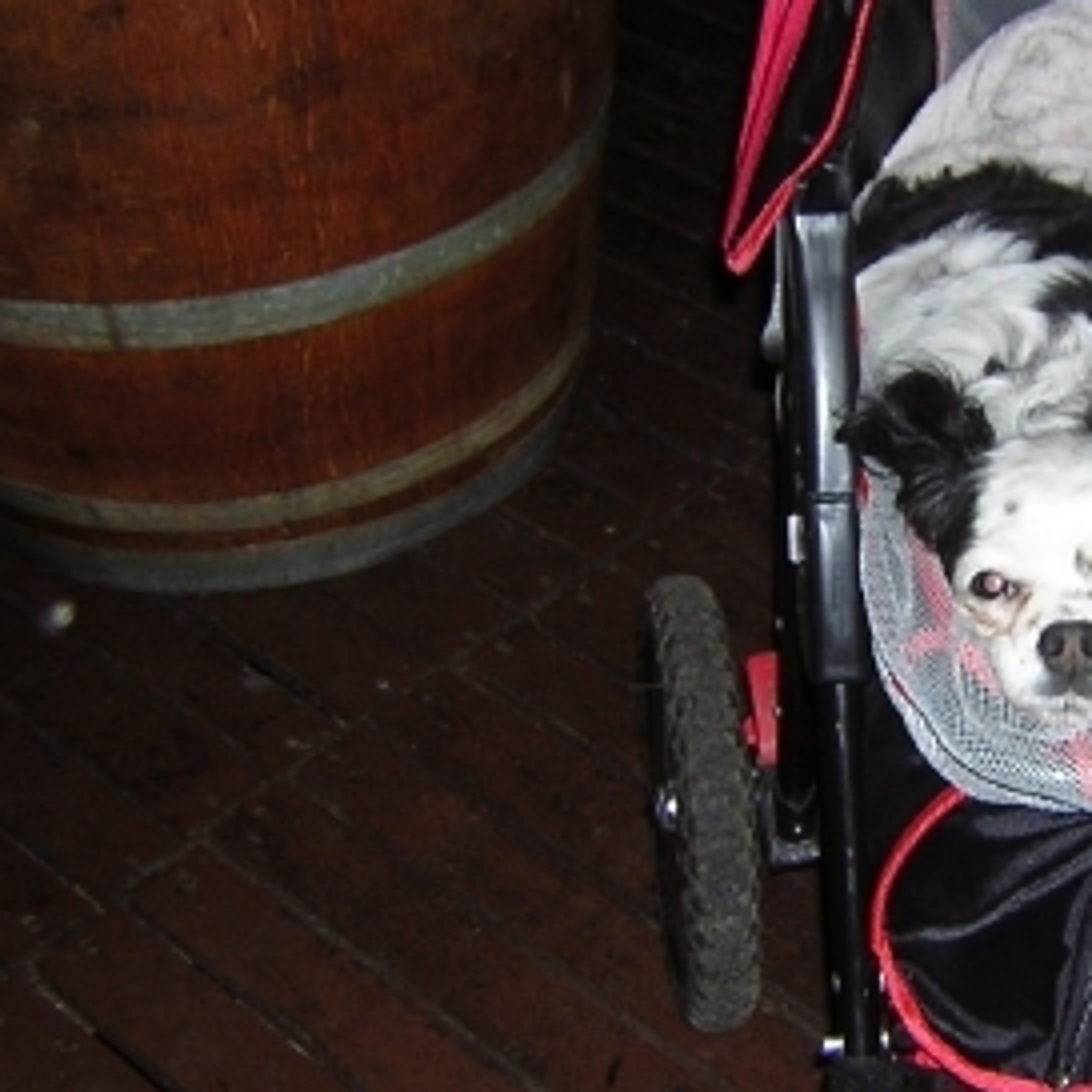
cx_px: 1036
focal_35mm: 70
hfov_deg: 23.8
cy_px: 564
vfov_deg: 24.7
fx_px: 2498
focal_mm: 4.7
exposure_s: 1/60.1
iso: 50
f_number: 2.6
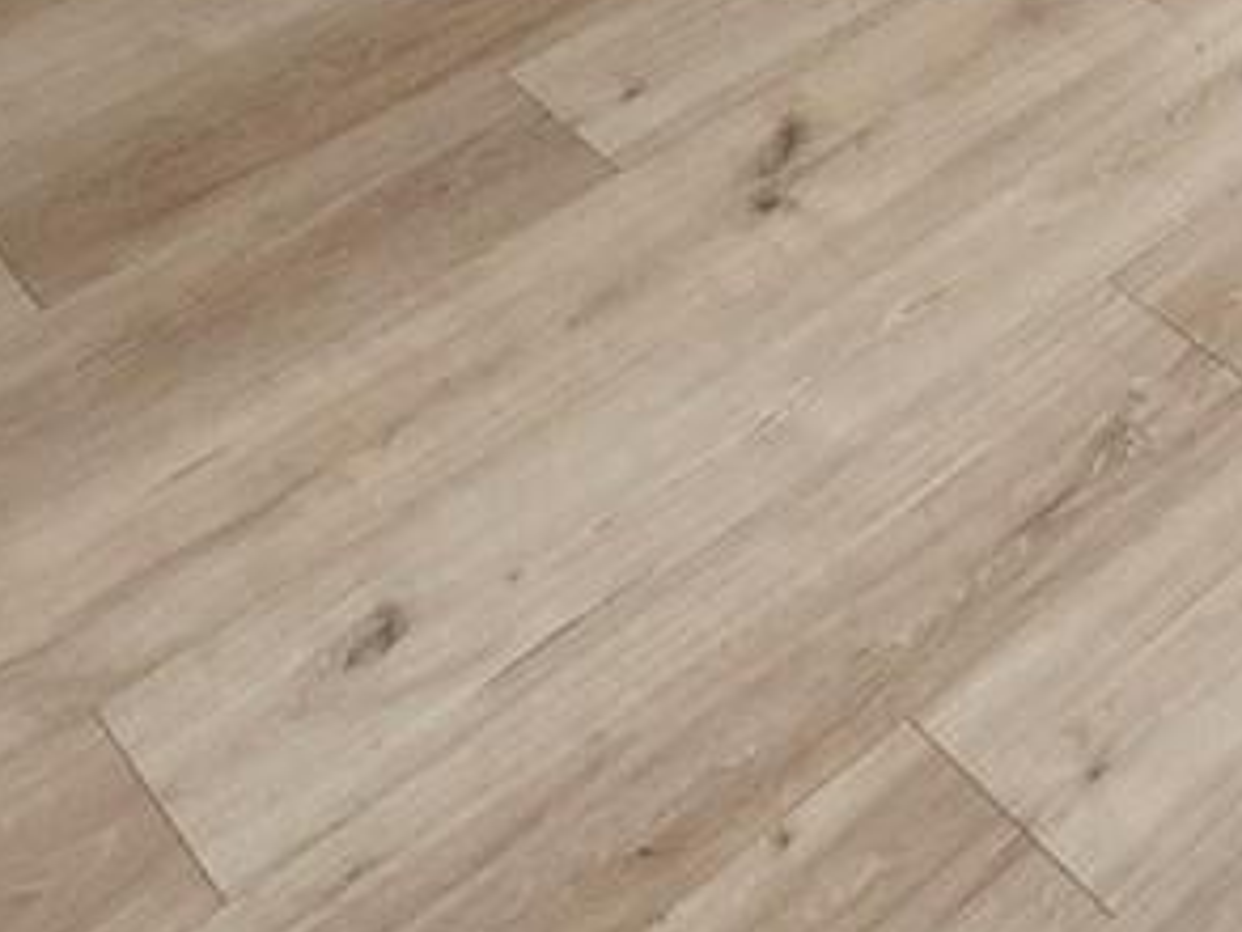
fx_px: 2548
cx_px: 1263
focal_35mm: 71
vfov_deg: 15.2
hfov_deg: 25.9
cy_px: -1114
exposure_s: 1/60
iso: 125
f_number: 2.2
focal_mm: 1.74
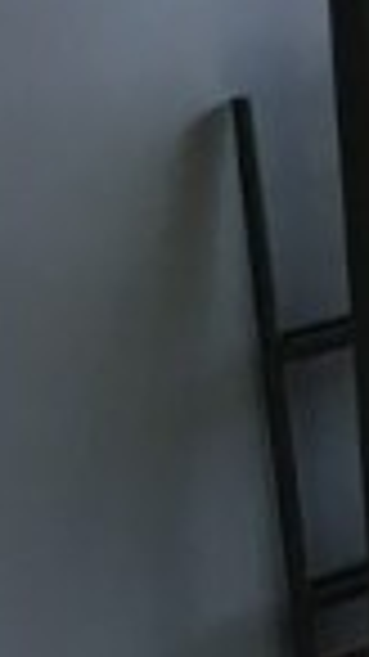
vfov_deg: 12.9
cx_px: 1256
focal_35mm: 166
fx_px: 2891
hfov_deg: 6.4
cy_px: 86
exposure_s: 1/30
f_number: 2.2
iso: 64
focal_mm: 4.15
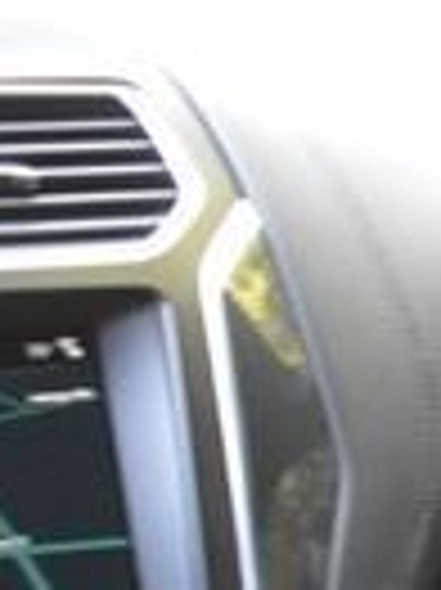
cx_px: 1314
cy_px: 831
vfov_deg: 11.3
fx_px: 2875
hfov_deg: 7.7
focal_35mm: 169
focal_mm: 24
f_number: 3.8
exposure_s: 1/125
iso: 2800
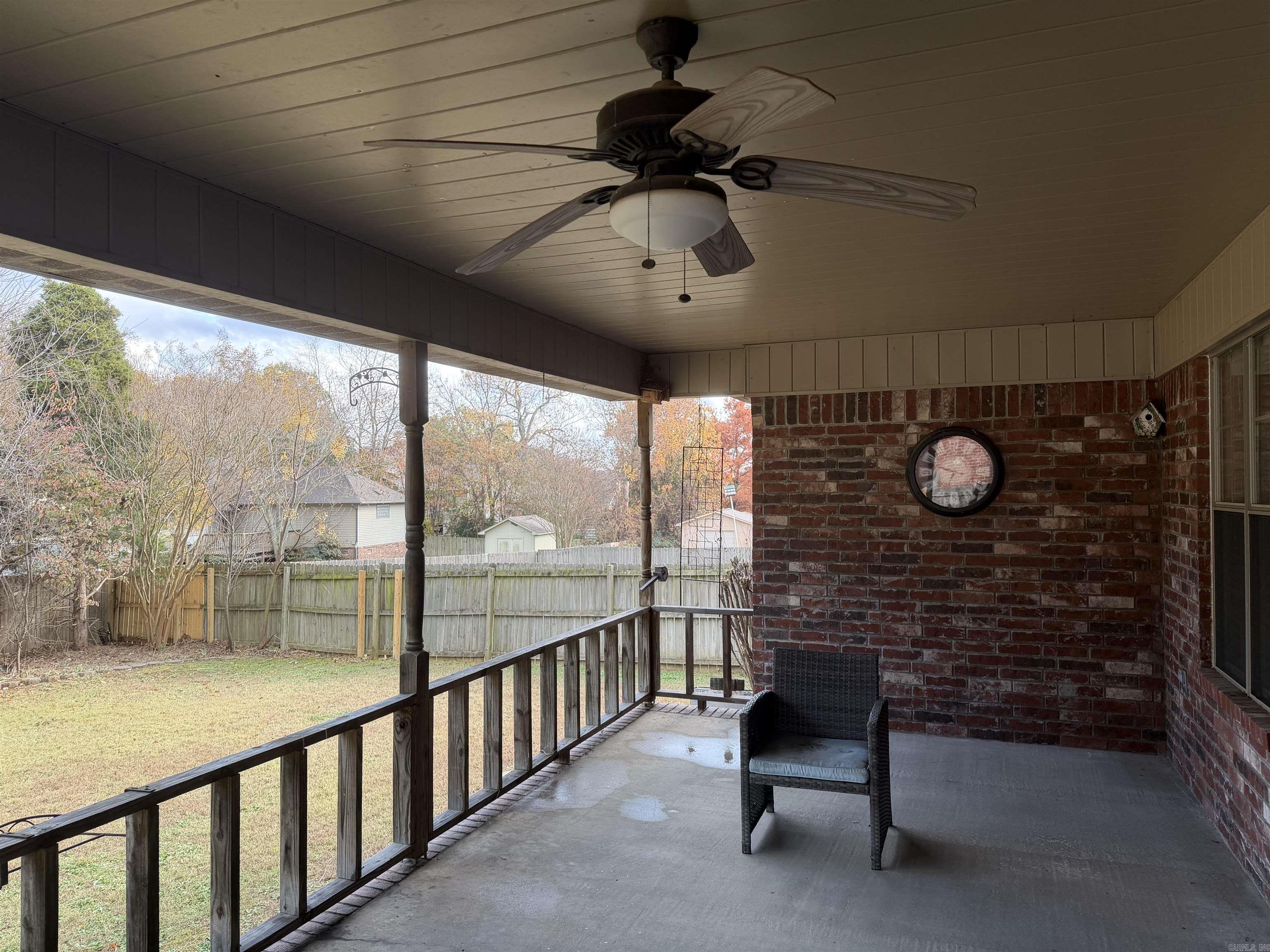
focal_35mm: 24
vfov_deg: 56.8
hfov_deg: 71.6
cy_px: 476
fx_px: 881
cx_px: 635
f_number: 1.78
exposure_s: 1/327
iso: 80
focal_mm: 6.76
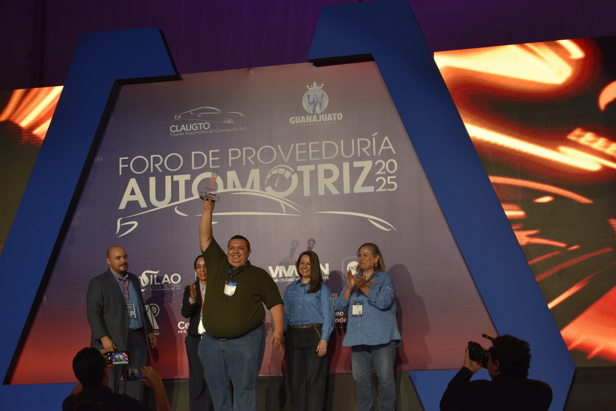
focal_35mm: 69
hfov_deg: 29.2
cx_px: 308
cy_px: 206
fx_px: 1181
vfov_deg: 19.7
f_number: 5.3
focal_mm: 46
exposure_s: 1/160
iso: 800
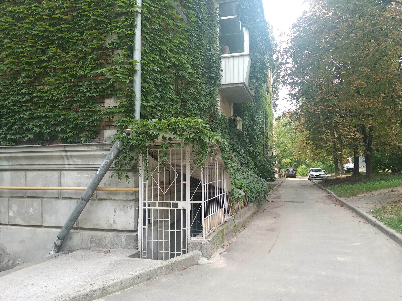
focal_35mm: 26
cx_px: 201
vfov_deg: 53.1
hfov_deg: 67.3
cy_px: 150
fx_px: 302
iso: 100
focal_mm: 3.81
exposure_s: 1/100
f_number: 2.2
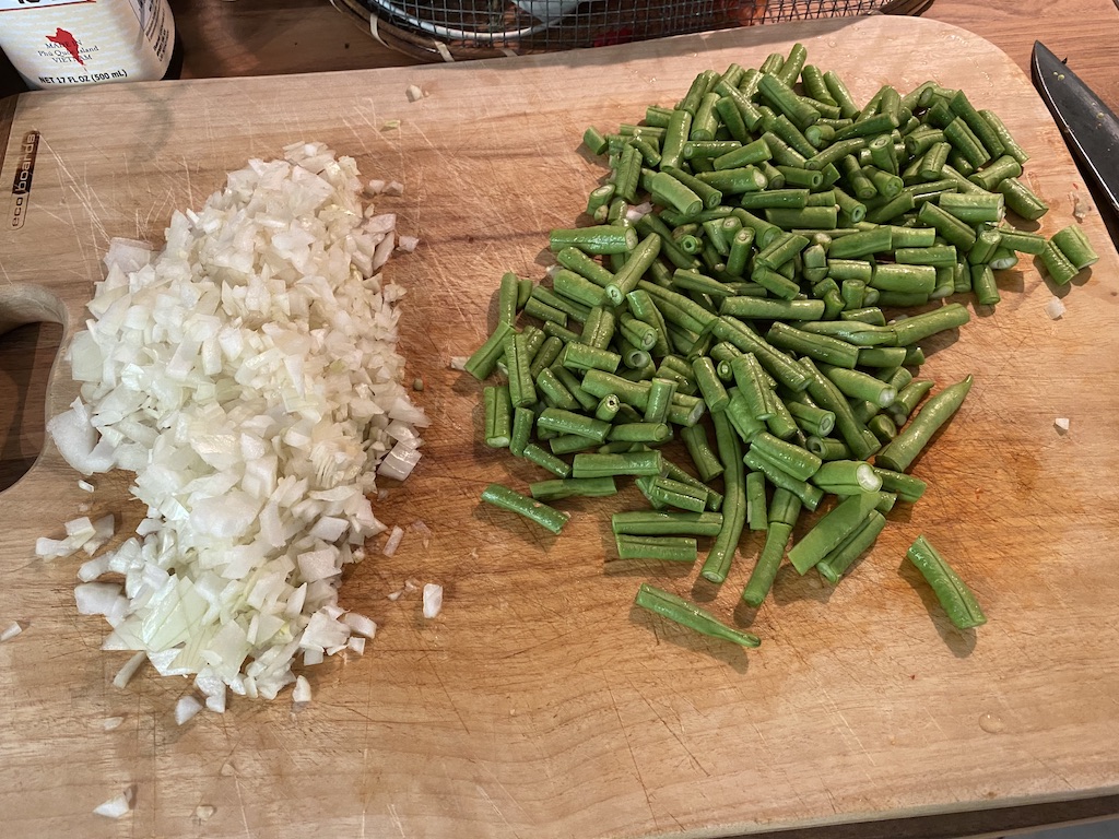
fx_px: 840
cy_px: 420
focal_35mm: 26
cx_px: 560
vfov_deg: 53.1
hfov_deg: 67.3
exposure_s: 1/50
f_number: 1.8
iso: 320
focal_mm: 4.25
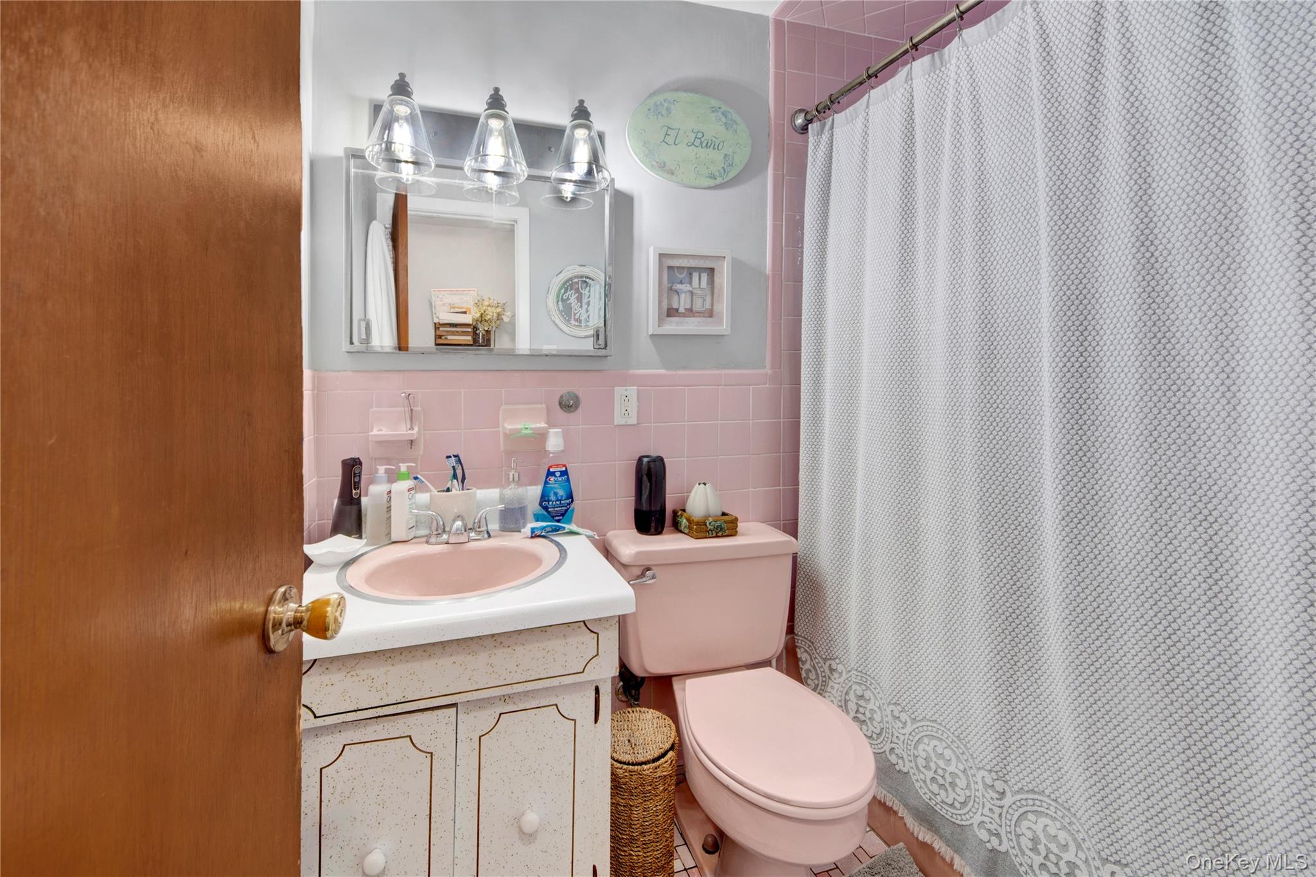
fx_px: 439
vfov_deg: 90.0
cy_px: 438
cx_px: 658
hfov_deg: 112.6
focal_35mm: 12
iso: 100
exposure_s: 1/8
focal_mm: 8
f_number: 8
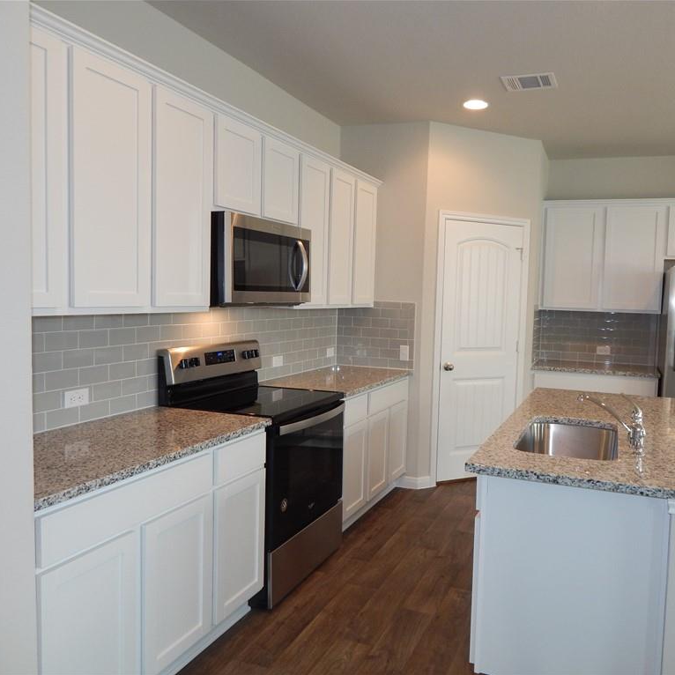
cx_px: 414
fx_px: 574
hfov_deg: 60.3
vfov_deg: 60.9
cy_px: 338
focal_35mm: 26
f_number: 3
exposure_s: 1/30
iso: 180
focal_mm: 4
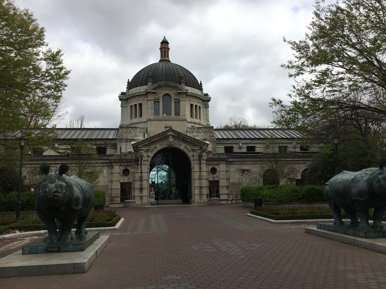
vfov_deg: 45.4
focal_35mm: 31
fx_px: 346
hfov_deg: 58.3
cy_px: 139
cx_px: 201
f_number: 2.2
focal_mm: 4.15
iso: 25
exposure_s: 1/2564
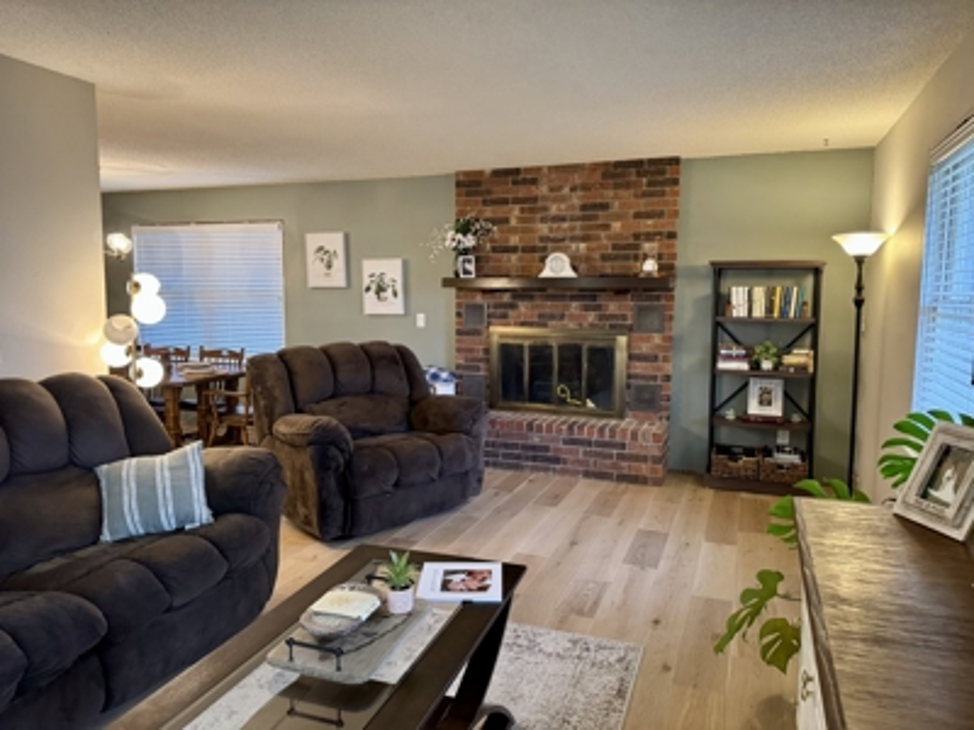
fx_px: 675
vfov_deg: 56.8
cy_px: 365
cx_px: 487
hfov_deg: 71.6
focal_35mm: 24
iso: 400
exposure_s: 1/60
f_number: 1.78
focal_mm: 6.76
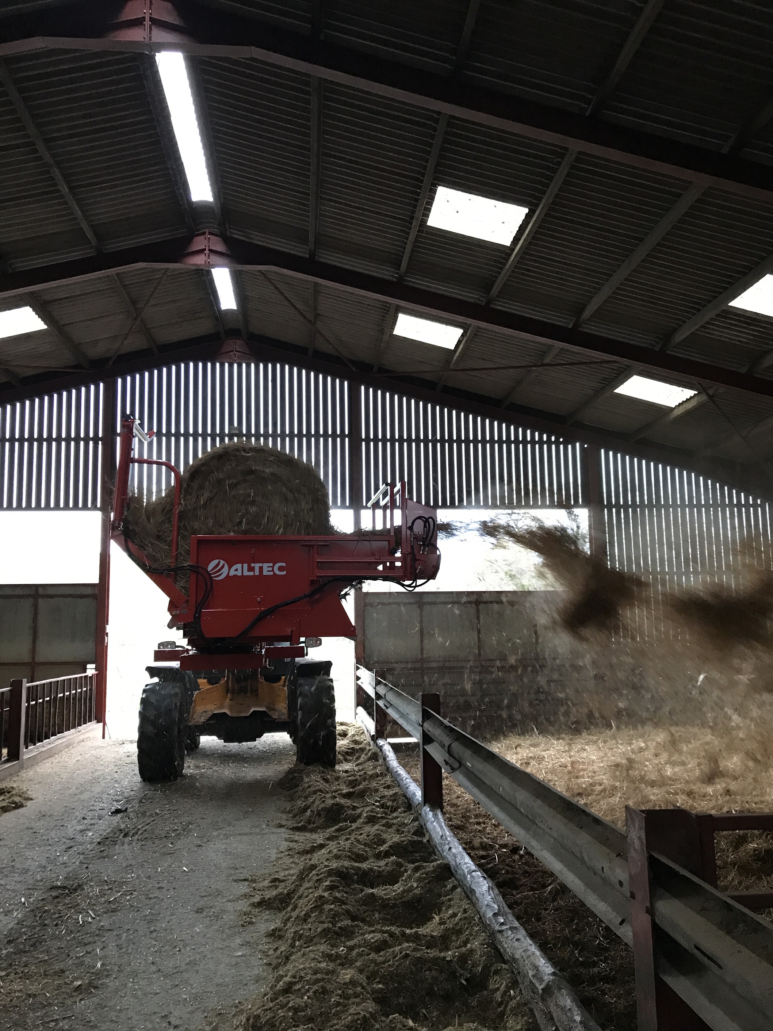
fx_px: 834
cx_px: 386
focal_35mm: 28
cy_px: 516
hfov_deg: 49.7
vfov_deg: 63.4
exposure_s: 1/14
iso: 100
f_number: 1.8
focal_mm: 3.99
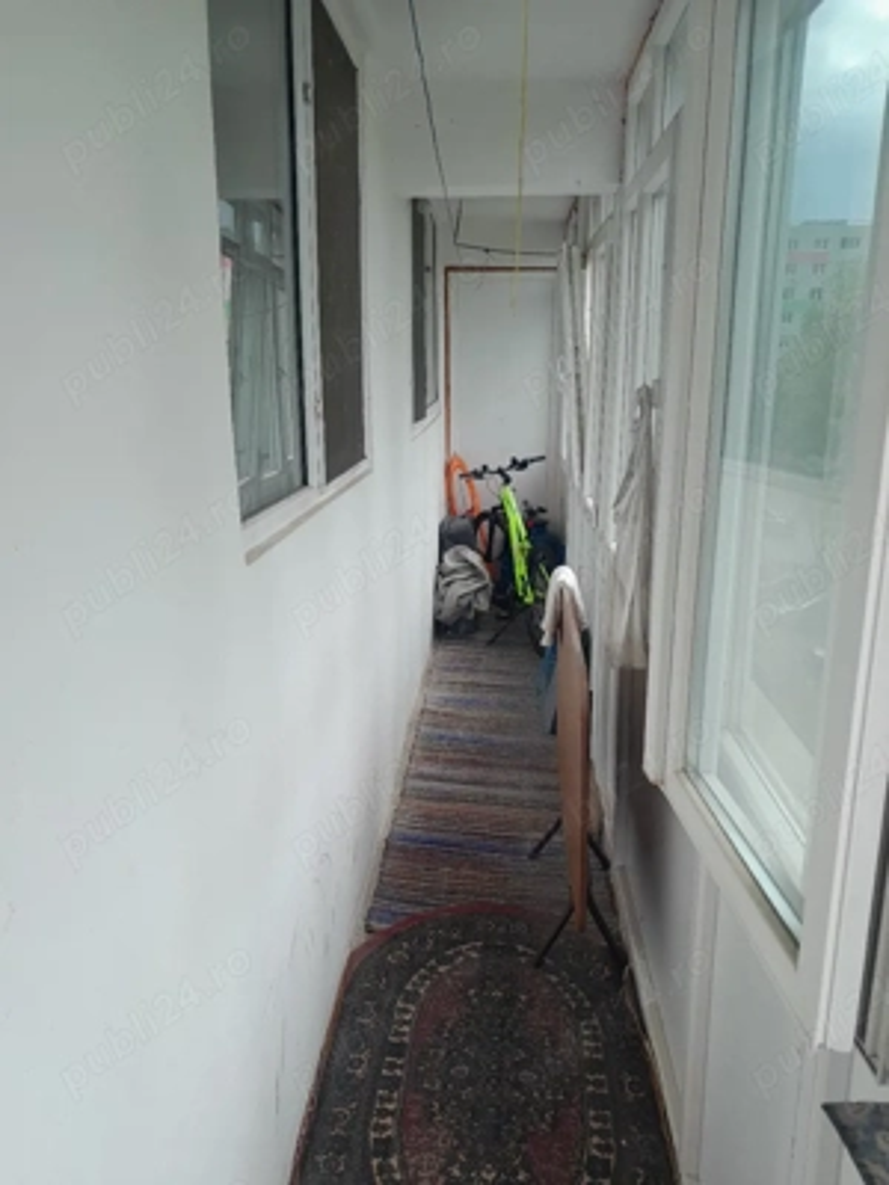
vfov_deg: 65.3
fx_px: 925
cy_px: 592
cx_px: 444
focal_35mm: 27
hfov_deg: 51.4
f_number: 1.8
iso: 40
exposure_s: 1/122
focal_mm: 4
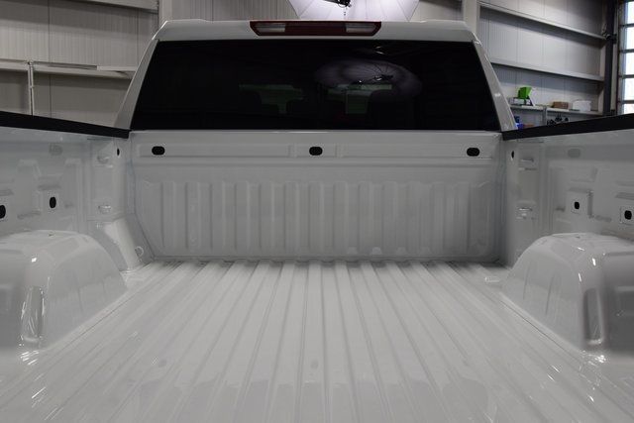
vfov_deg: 36.9
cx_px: 317
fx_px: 634
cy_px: 212
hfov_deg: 53.1
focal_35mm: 36
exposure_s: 1/60
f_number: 8
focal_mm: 24
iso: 720
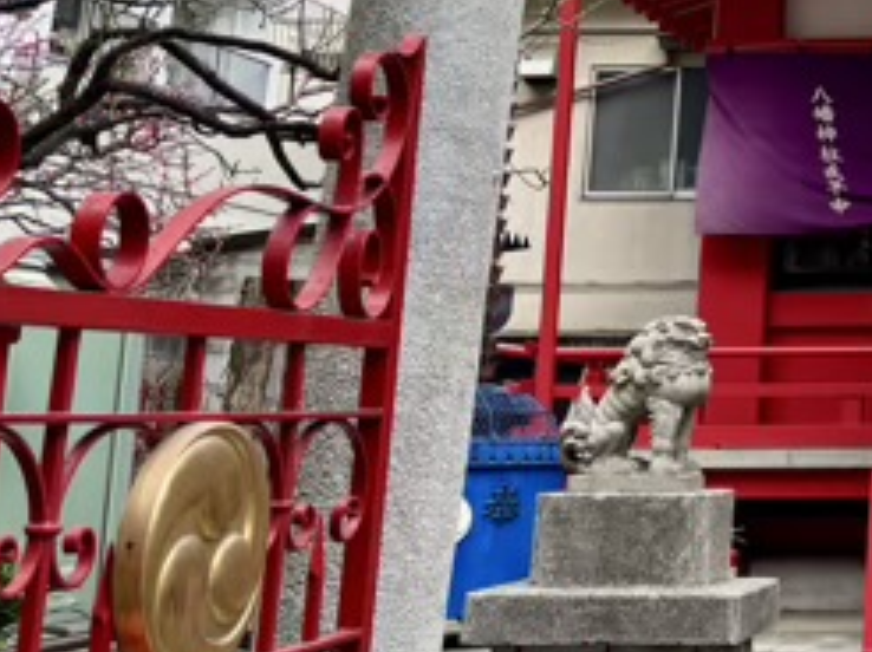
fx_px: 1862
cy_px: -23
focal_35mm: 74
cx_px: 1191
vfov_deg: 19.2
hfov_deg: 22.9
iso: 40
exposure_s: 1/245
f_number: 1.6
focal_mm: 5.96
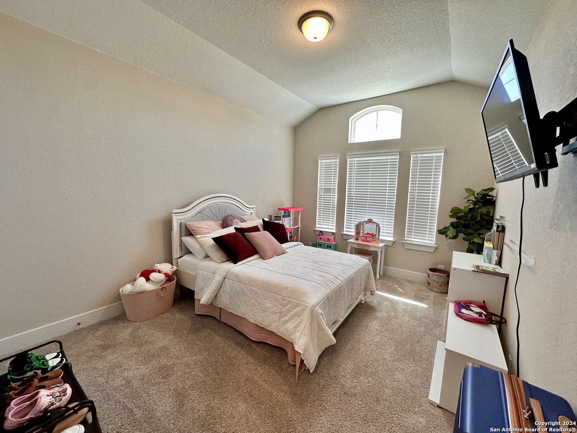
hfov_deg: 102.1
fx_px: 233
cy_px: 216
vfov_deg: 85.7
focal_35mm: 14
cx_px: 288
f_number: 2.2
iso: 160
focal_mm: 2.22
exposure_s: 1/120
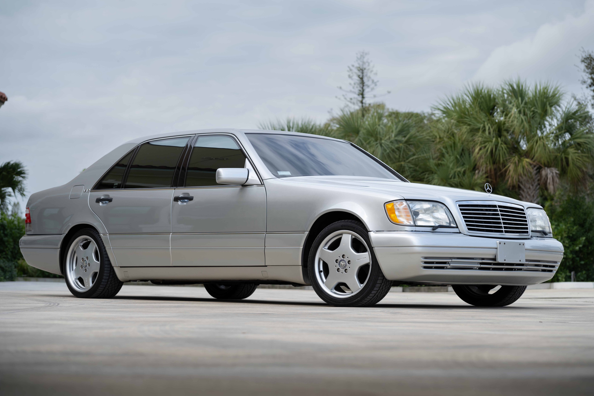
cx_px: 297
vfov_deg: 15.9
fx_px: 1419
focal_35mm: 86
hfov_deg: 23.6
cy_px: 198
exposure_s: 1/250
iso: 100
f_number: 4.5
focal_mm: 86
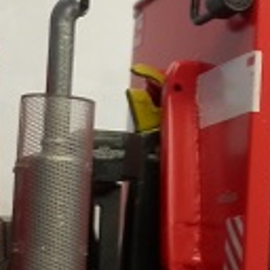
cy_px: 190
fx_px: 1094
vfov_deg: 14.0
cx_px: 394
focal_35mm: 124
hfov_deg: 13.3
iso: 80
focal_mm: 4.2
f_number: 3
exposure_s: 1/100
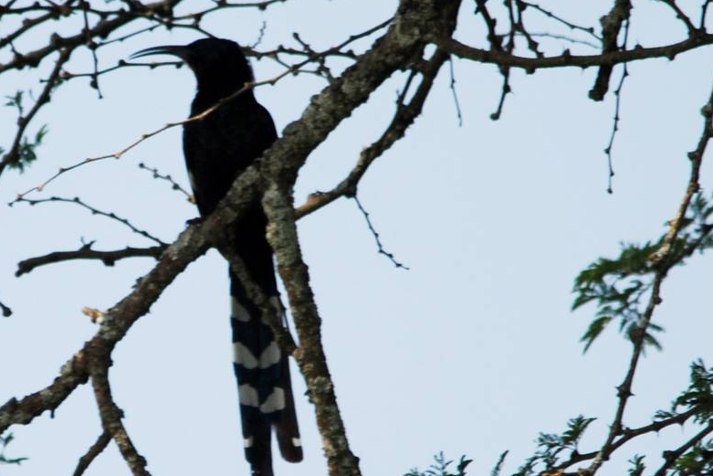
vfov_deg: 0.9
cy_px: 237
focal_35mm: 1537
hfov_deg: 1.3
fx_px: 30445
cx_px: -13
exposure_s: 1/640
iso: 200
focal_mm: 500
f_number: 6.3
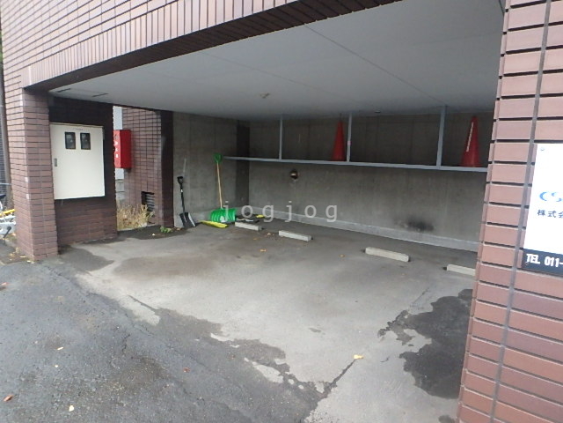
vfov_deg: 63.4
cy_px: 212
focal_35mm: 21
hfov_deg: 79.0
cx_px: 282
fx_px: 342
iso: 800
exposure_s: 1/250
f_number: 3.5
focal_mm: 3.7
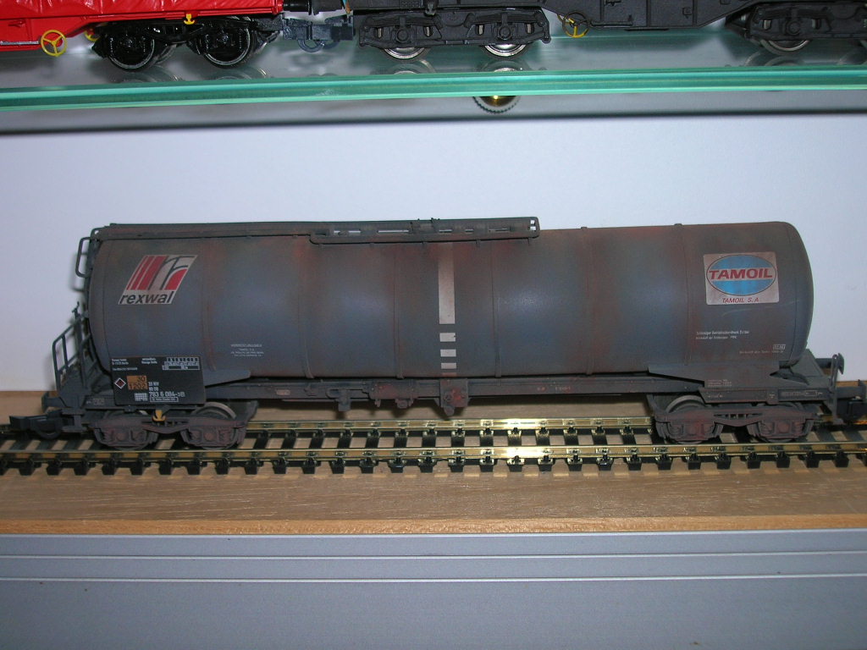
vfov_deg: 29.1
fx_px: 1252
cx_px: 434
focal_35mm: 50
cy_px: 325
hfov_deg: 38.2
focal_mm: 8.4
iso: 50
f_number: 3.3
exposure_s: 1/60.1
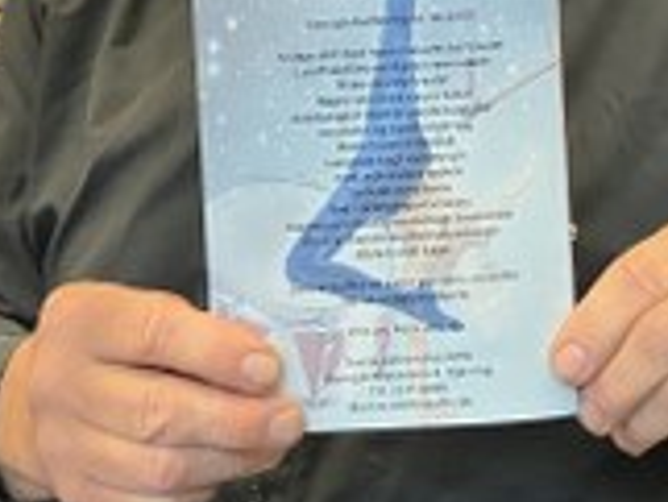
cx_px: 257
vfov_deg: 17.0
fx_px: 1642
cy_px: -15
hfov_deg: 23.0
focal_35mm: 85
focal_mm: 3.99
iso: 160
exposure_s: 1/51
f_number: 1.8
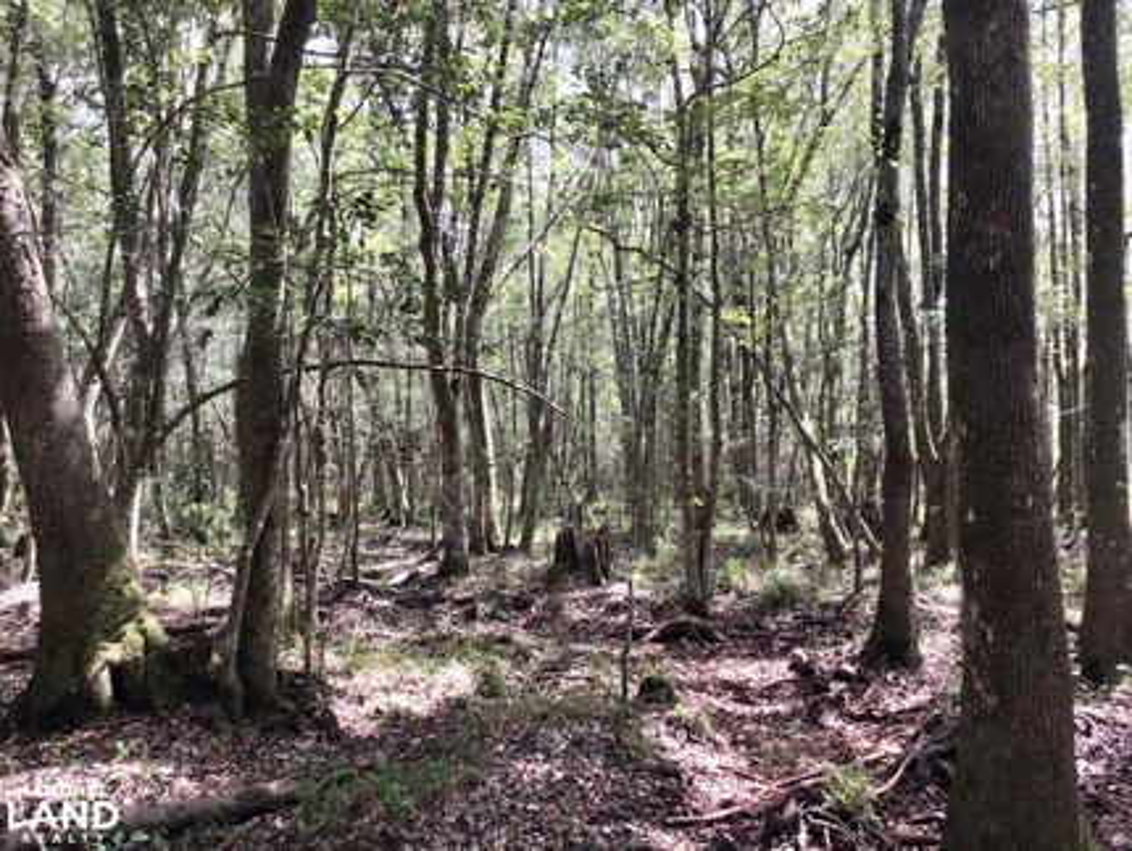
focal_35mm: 31
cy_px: 426
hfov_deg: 58.3
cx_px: 566
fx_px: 1014
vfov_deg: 45.5
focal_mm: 3.3
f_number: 2.4
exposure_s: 1/60
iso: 25
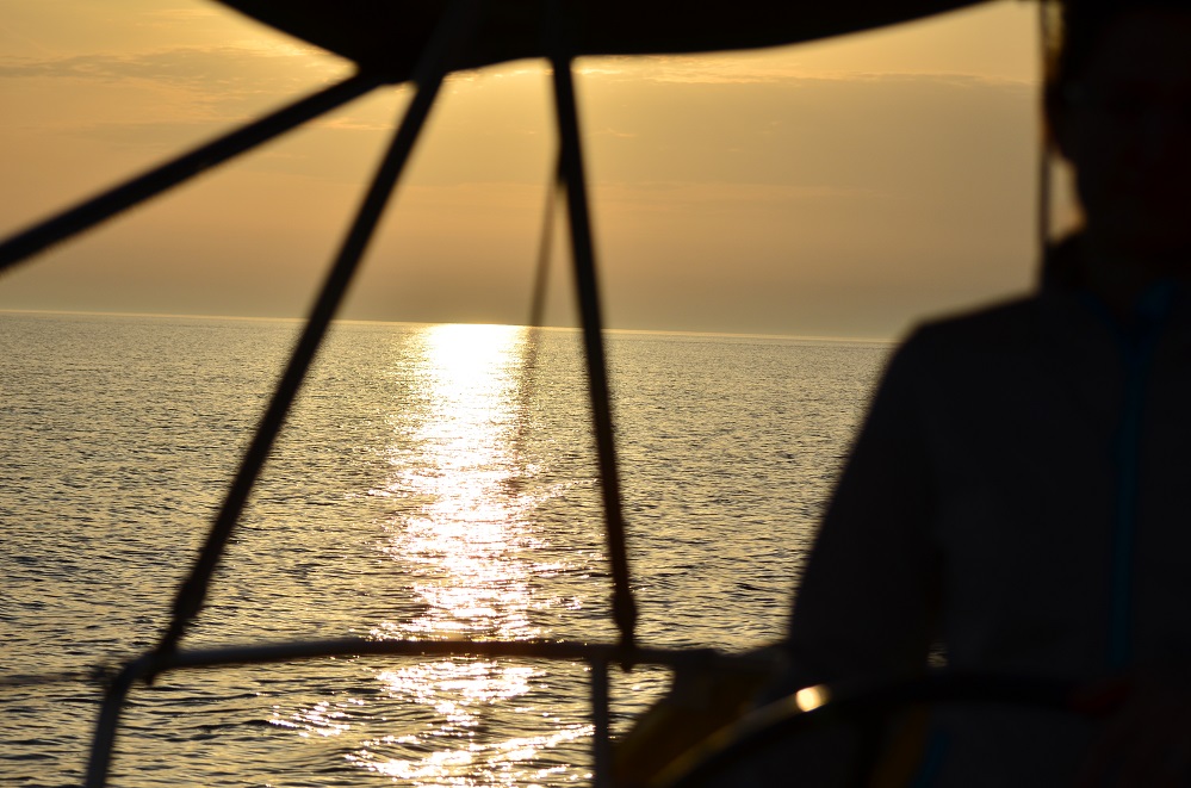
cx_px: 596
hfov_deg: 19.5
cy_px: 394
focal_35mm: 105
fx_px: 3465
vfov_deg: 13.0
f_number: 4.5
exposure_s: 1/8000
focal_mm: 70
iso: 200
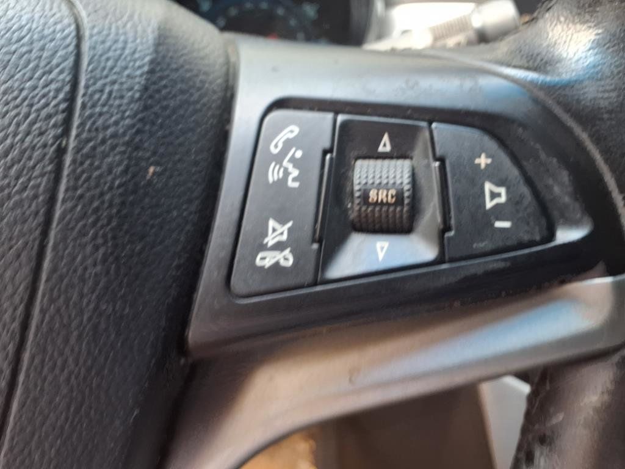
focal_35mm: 27
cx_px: 312
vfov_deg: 51.4
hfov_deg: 65.3
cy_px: 234
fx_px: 487
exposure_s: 1/60.2
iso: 40
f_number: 1.9
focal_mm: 3.58
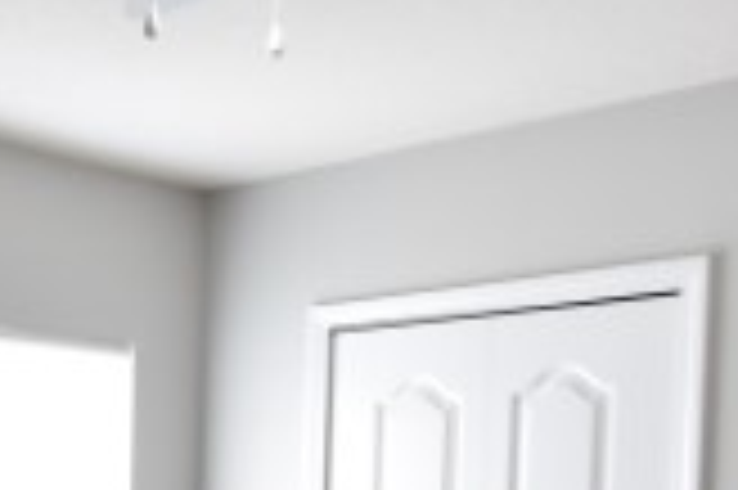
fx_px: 1352
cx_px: 144
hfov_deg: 29.8
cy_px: 625
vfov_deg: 19.1
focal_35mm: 66
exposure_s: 1/90
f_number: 3.5
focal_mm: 10
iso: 800
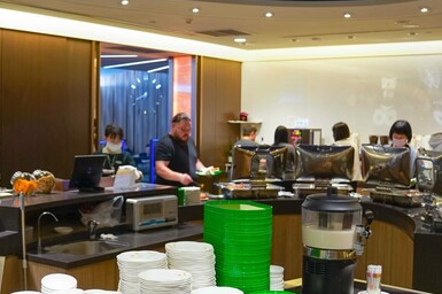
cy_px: 147
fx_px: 650
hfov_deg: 37.1
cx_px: 139
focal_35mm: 53
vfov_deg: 25.5
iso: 250
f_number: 2.8
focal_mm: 24
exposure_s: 1/30
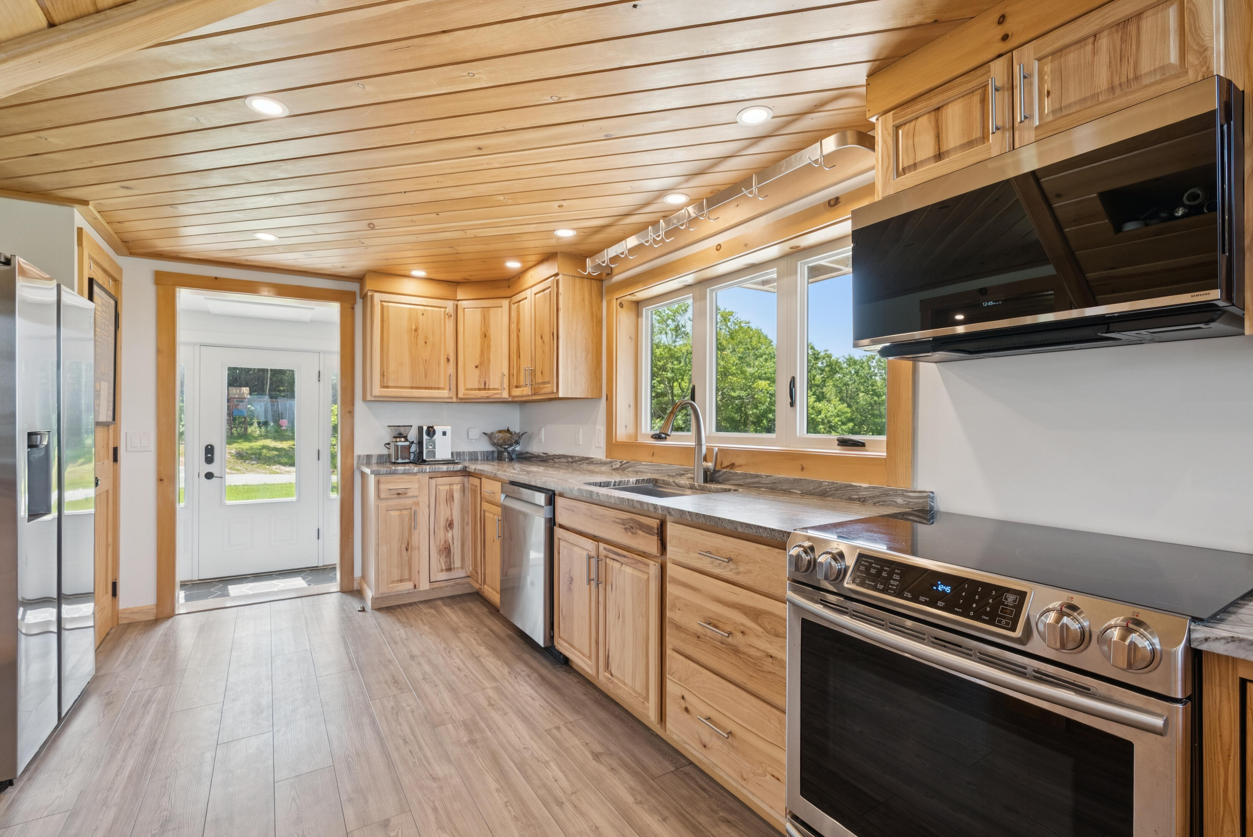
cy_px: 418
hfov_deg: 96.7
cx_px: 626
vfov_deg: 73.8
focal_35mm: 16
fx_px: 557
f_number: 7.1
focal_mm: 16
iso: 320
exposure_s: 1/40
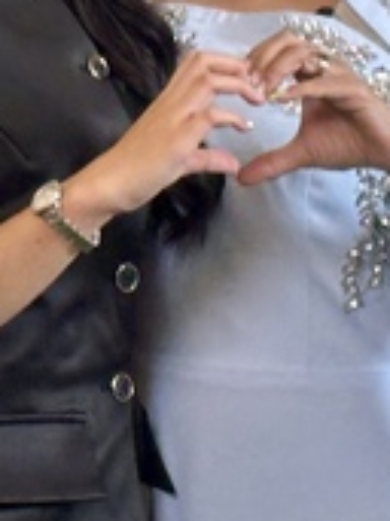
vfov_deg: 15.5
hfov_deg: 12.0
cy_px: -84
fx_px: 1850
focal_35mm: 123
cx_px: 52
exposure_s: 1/50
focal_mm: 6.86
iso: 64
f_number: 1.78
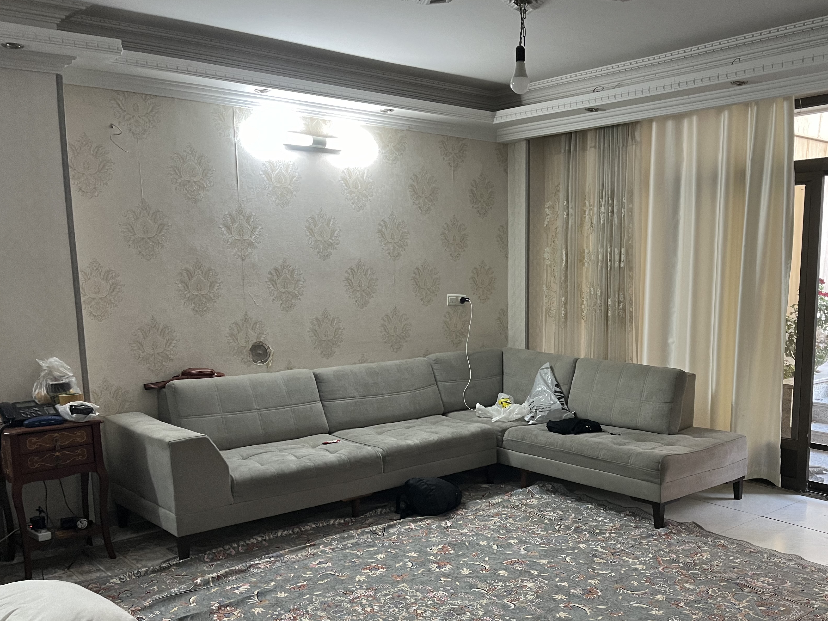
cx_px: 514
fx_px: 789
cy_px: 386
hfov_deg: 54.8
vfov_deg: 42.6
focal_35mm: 33
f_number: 1.6
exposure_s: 1/60
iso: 160
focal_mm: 5.1
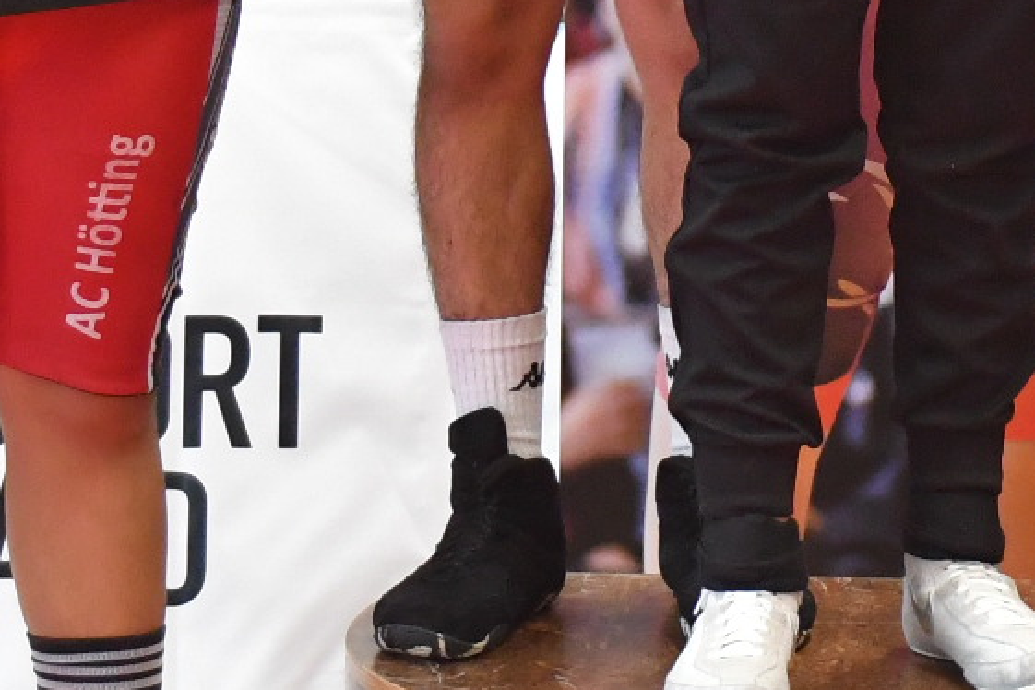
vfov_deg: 5.7
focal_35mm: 238
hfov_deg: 8.5
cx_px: 1269
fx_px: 6842
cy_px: -306
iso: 2500
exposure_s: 1/500
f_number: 2.8
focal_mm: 32
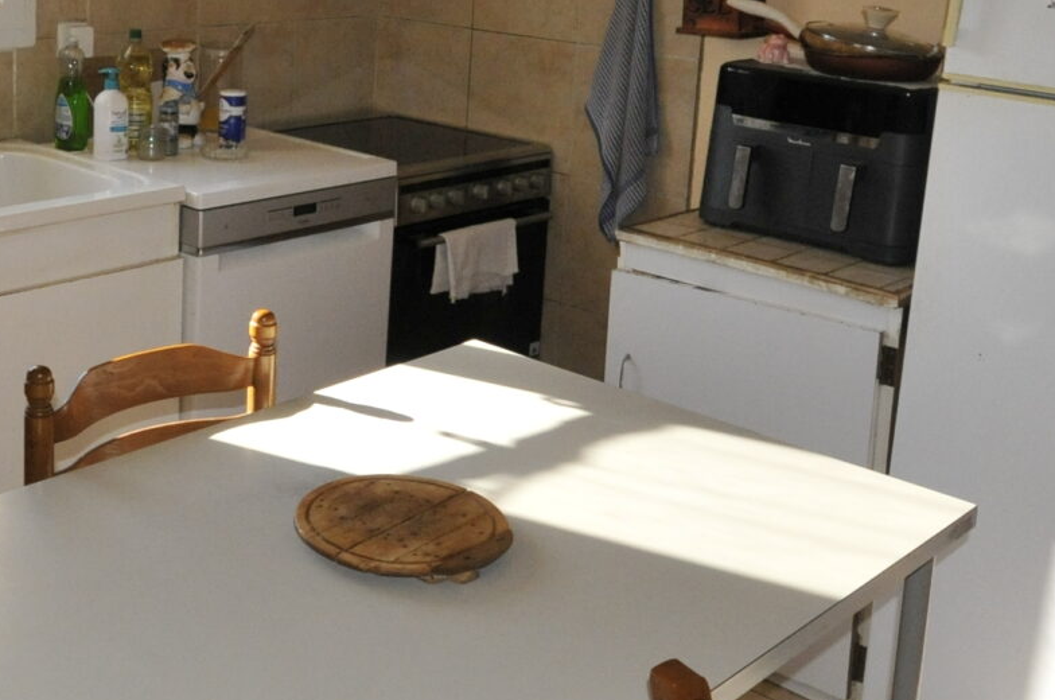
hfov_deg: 39.5
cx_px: 292
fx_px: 1434
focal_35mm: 49
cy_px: 174
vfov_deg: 27.1
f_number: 7.1
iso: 800
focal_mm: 10
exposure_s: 1/320
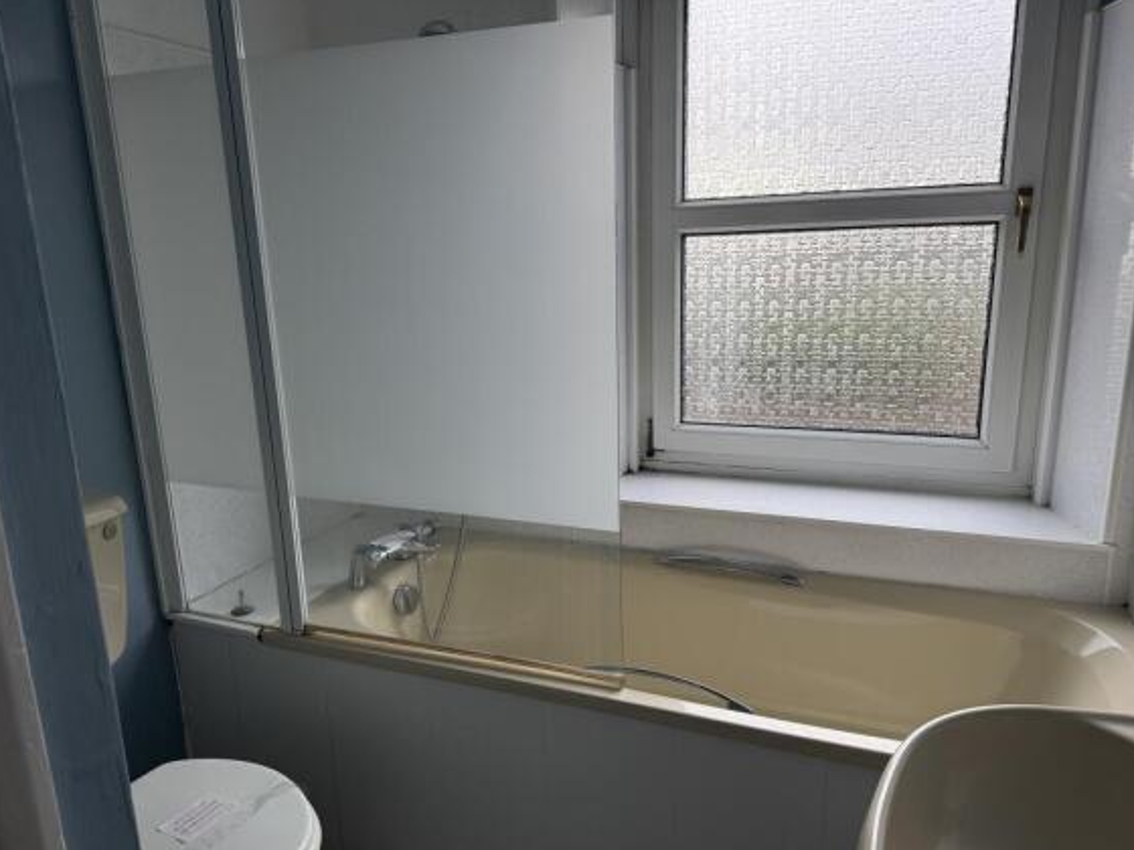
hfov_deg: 69.4
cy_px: 436
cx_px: 578
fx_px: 819
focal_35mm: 25
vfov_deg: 54.9
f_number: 1.78
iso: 160
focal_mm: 6.76
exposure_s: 1/47
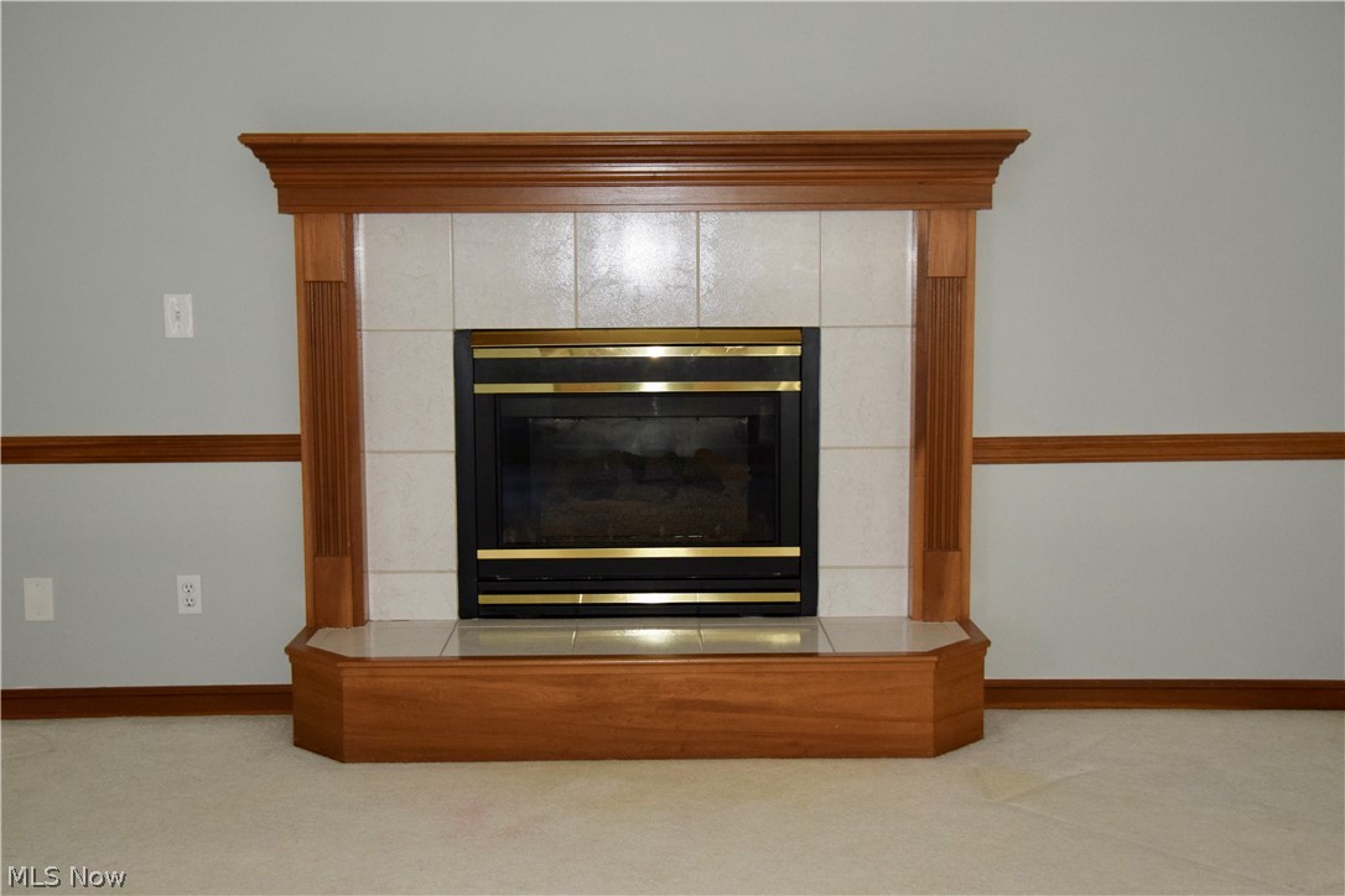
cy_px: 448
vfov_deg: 31.9
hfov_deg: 46.4
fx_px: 1569
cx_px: 672
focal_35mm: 42
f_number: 4
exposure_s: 1/60
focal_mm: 28
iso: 1600
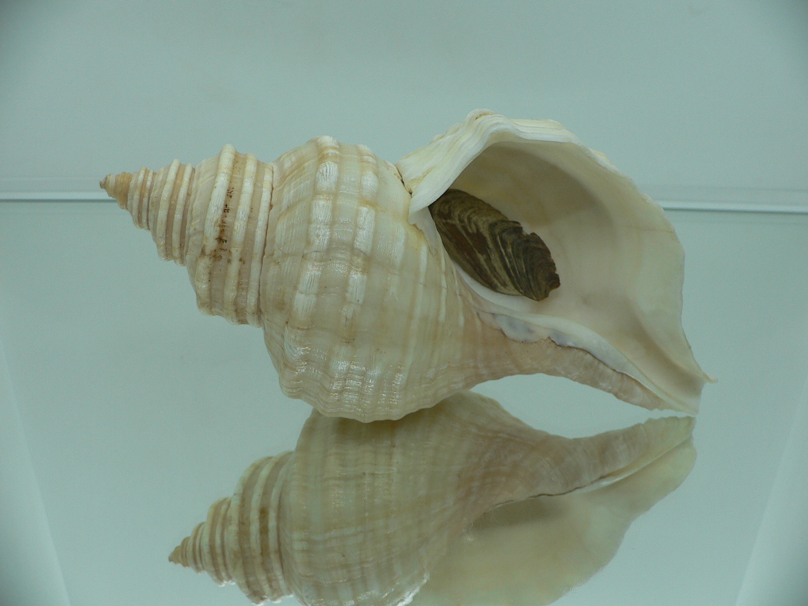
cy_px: 303
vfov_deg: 40.7
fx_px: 817
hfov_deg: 52.6
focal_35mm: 35
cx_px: 404
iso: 80
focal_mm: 4.6
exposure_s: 1/60
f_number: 2.8
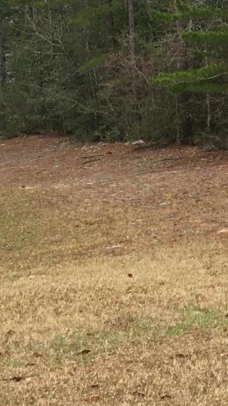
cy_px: 168
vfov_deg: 19.3
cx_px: 379
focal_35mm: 111
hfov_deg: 10.4
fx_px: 1193
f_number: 2.2
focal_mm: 4.15
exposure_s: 1/810
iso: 25
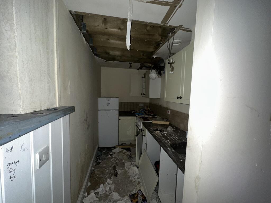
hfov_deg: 102.1
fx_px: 110
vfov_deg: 85.7
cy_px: 102
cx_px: 136
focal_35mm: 14
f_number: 2.2
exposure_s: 1/22
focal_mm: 2.22
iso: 160
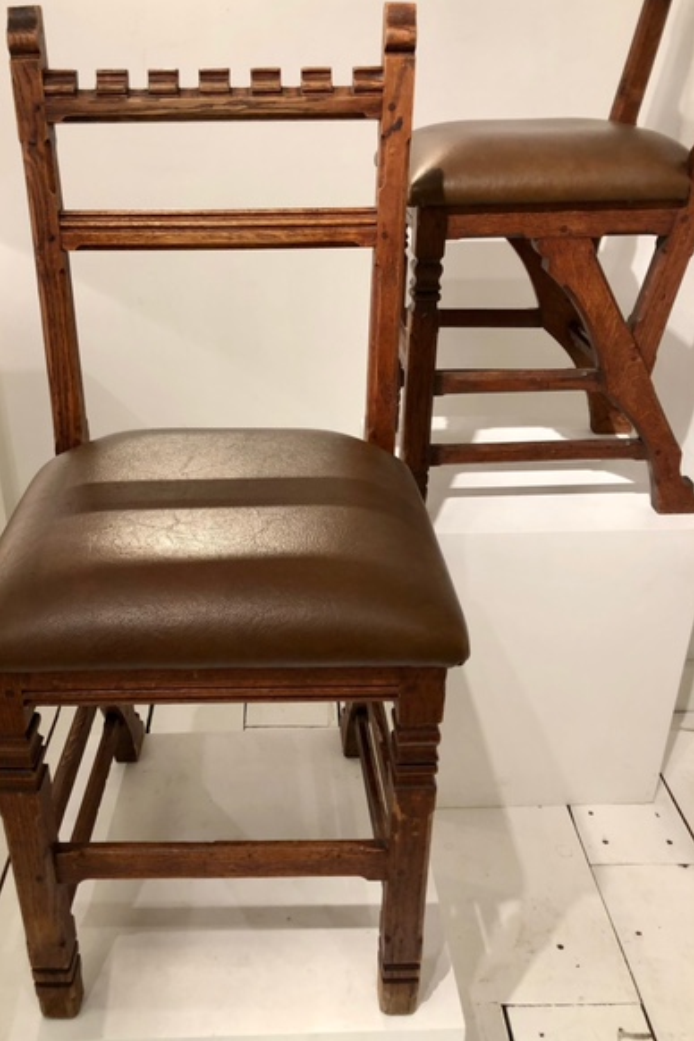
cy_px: 512
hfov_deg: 40.9
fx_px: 925
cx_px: 272
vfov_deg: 58.7
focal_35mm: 32
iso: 32
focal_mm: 3.99
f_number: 1.8
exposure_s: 1/25
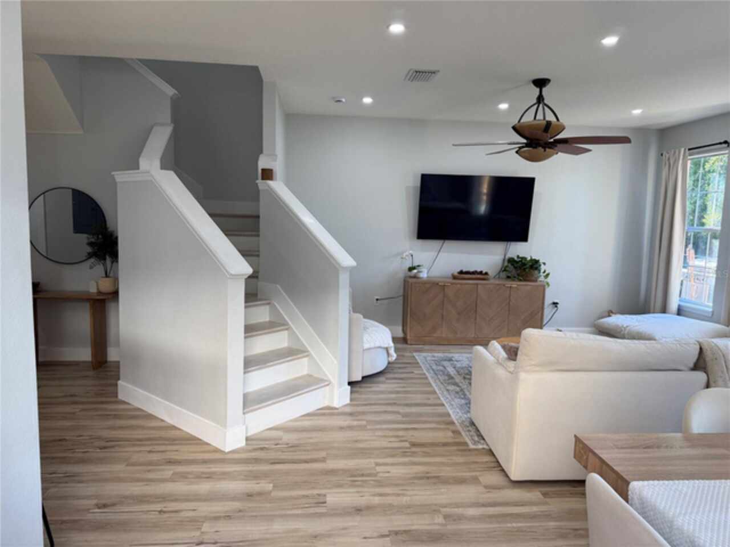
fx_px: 506
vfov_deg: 56.8
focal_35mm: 24
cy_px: 274
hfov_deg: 71.6
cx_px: 365
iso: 125
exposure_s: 1/120
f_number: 1.78
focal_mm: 6.76
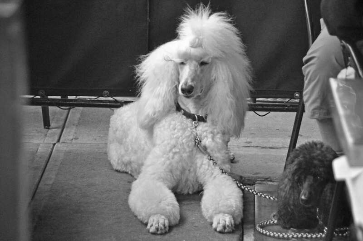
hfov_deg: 9.5
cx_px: 182
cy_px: 120
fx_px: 2190
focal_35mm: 218
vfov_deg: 6.3
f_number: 6
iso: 1600
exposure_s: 1/800
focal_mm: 145
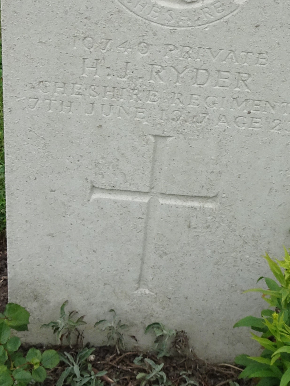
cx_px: 209
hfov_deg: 36.2
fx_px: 436
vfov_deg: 46.2
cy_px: 97
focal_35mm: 39
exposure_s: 1/640
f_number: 3.5
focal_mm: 4.1
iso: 80
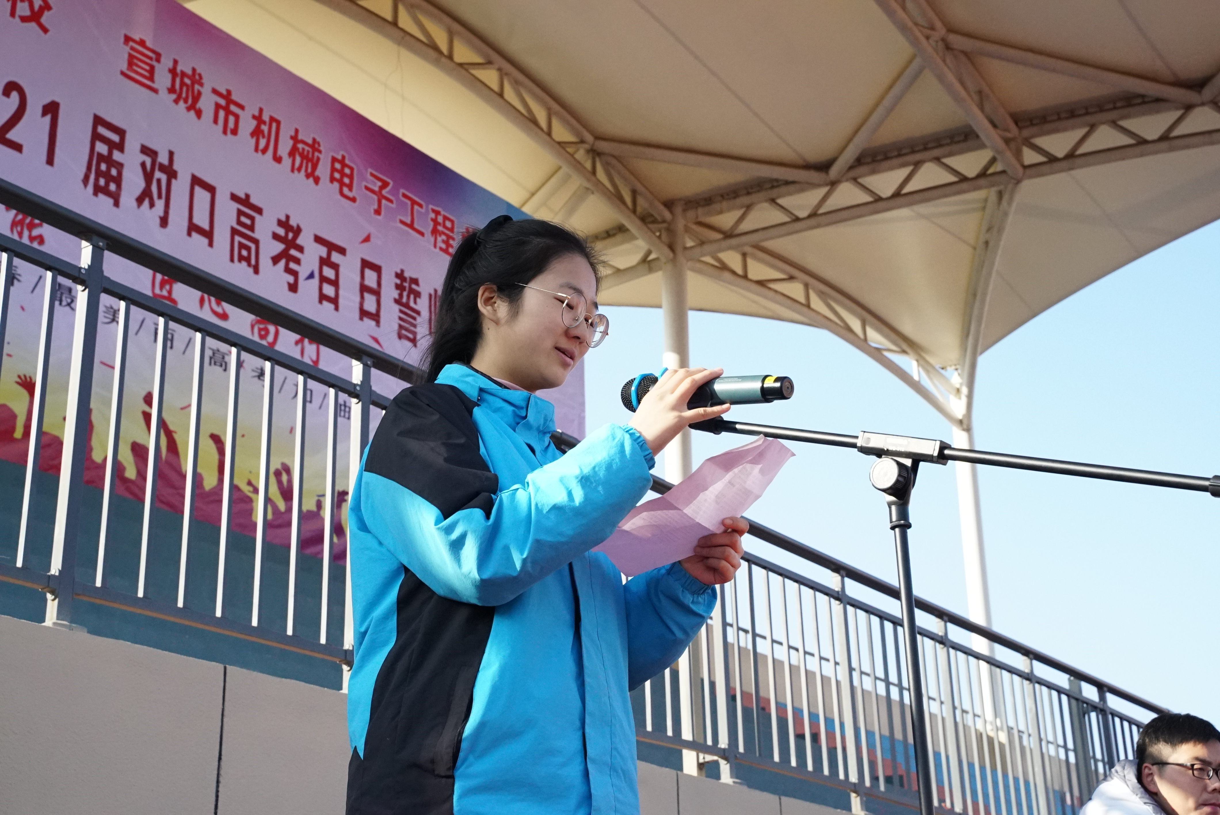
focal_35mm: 50
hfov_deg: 39.6
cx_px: 610
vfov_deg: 27.0
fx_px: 1695
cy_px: 408
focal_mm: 50
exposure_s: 1/3200
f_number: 10
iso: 6400
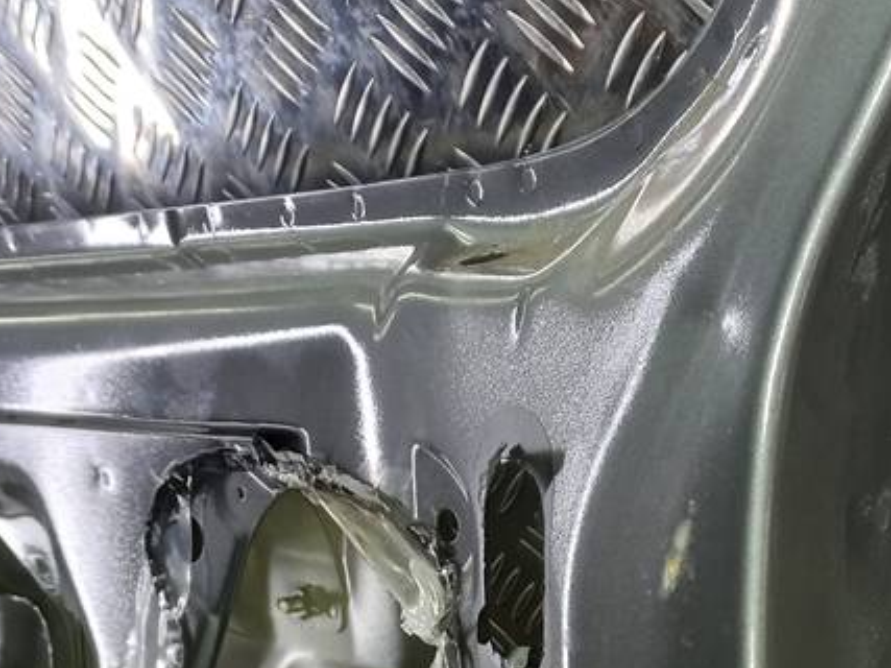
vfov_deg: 23.0
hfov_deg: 31.9
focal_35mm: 60
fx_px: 1544
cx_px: 601
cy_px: 726
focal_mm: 4.6
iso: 100
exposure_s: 1/50
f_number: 1.8
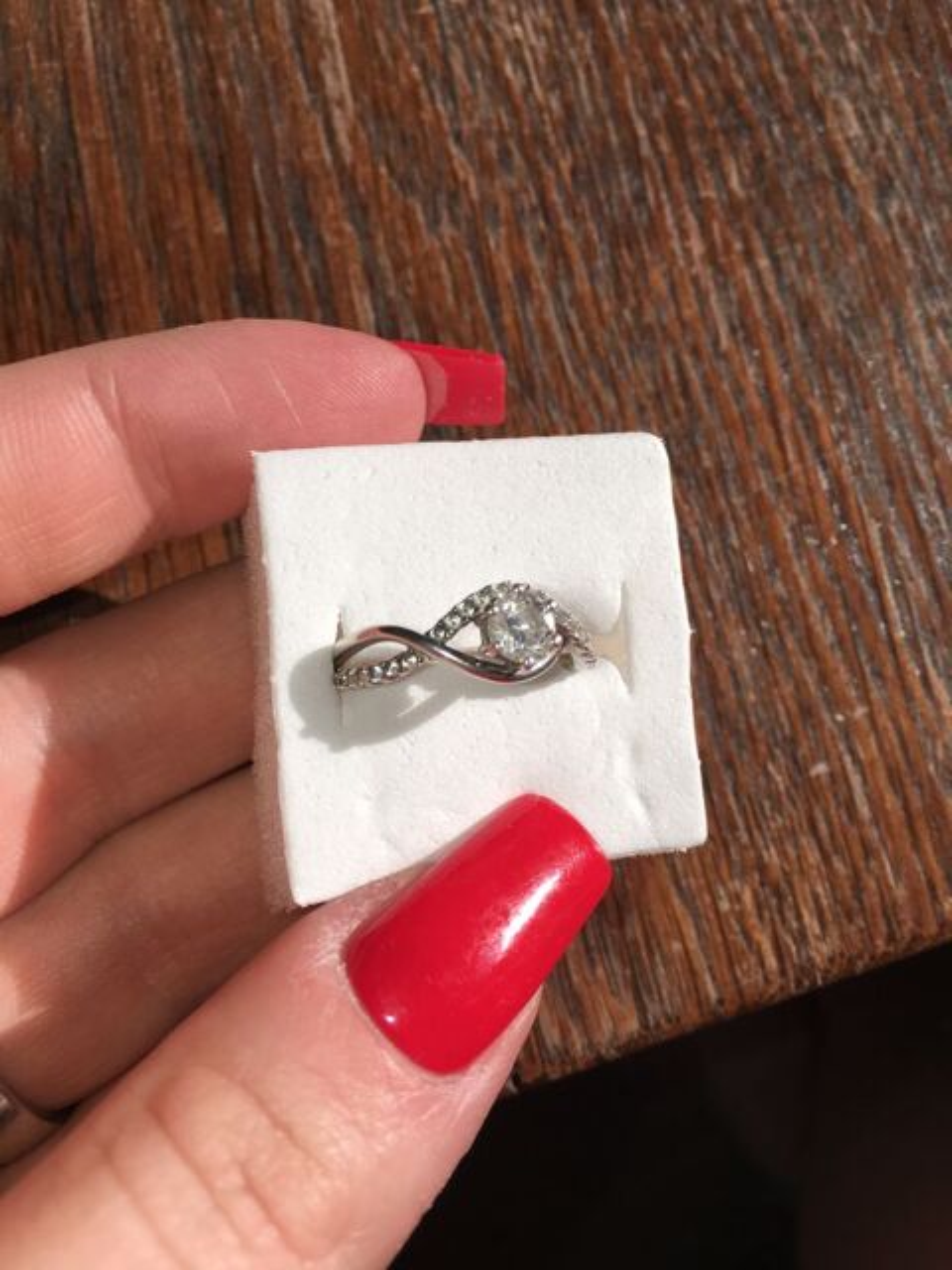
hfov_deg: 48.2
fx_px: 1063
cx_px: 476
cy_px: 635
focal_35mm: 29
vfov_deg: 61.7
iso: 40
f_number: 2.2
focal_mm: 4.15
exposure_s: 1/2198
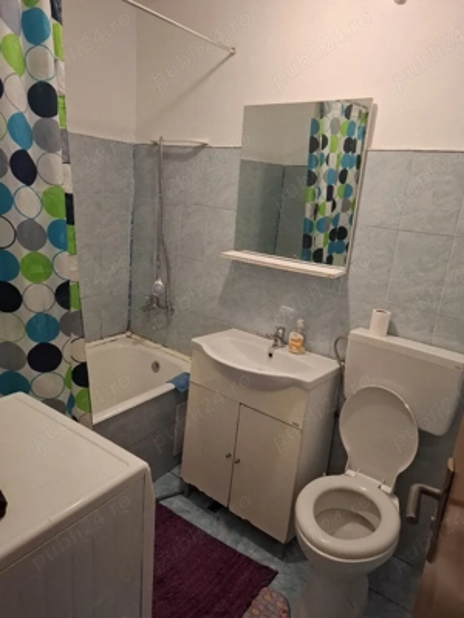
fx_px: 411
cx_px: 232
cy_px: 309
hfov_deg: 58.9
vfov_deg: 73.9
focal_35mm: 23
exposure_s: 1/50
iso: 250
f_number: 1.8
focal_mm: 5.54
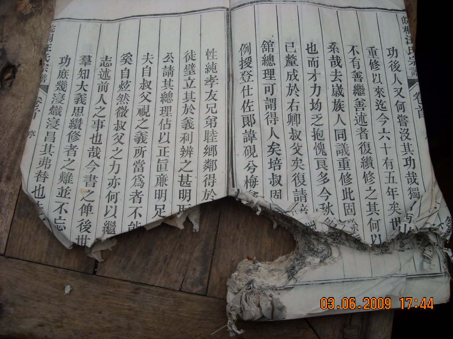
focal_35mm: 35
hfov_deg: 52.6
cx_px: 226
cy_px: 170
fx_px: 458
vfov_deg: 40.7
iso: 64
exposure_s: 1/141
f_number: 2.8
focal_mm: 5.7
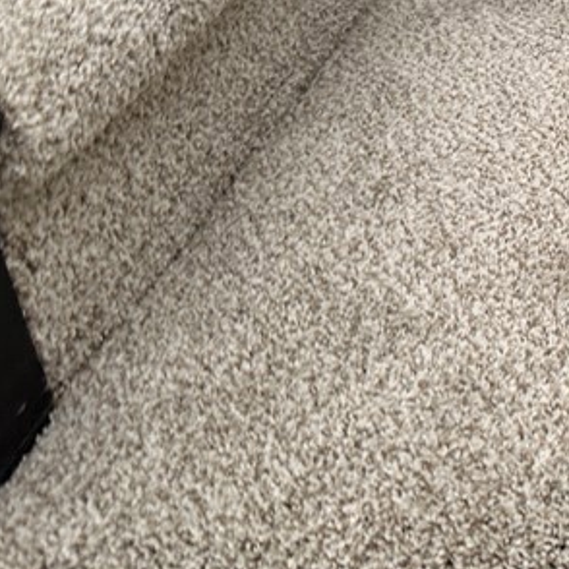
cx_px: 890
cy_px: 60
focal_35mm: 74
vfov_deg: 22.8
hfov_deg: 19.8
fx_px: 1376
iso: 125
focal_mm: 6.86
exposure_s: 1/60
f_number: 1.78
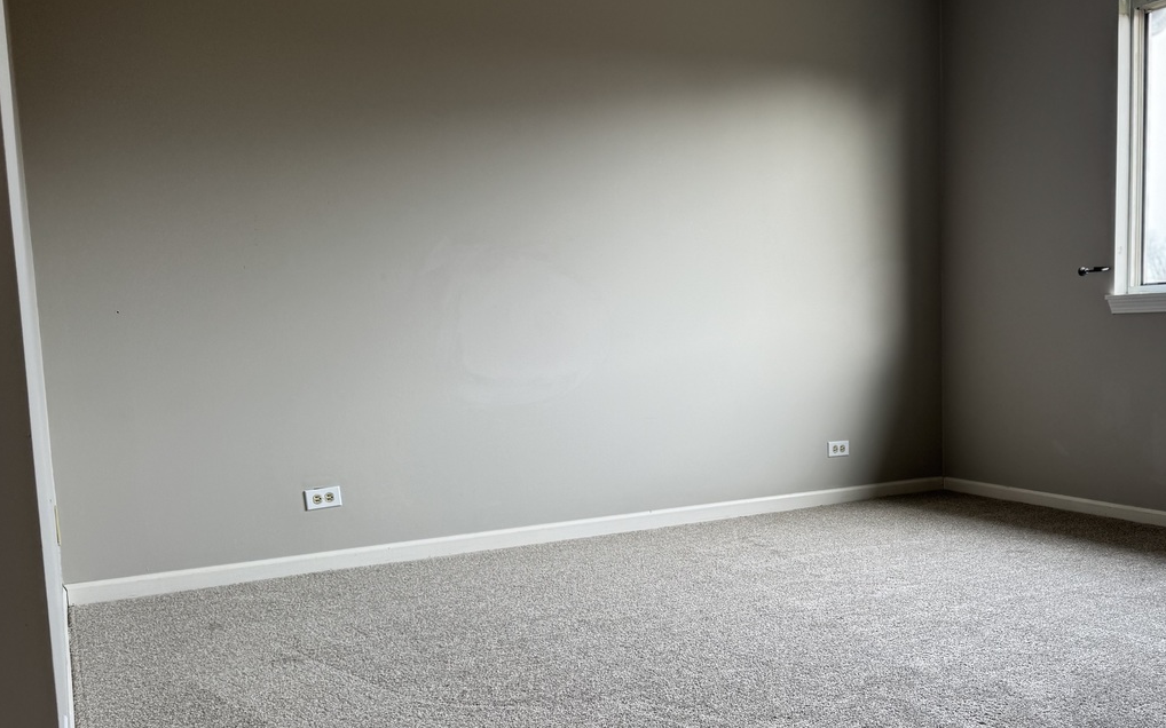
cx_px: 813
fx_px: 1144
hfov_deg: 52.6
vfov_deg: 35.1
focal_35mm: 36
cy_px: 452
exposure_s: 1/120
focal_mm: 6.76
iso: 80
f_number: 1.78
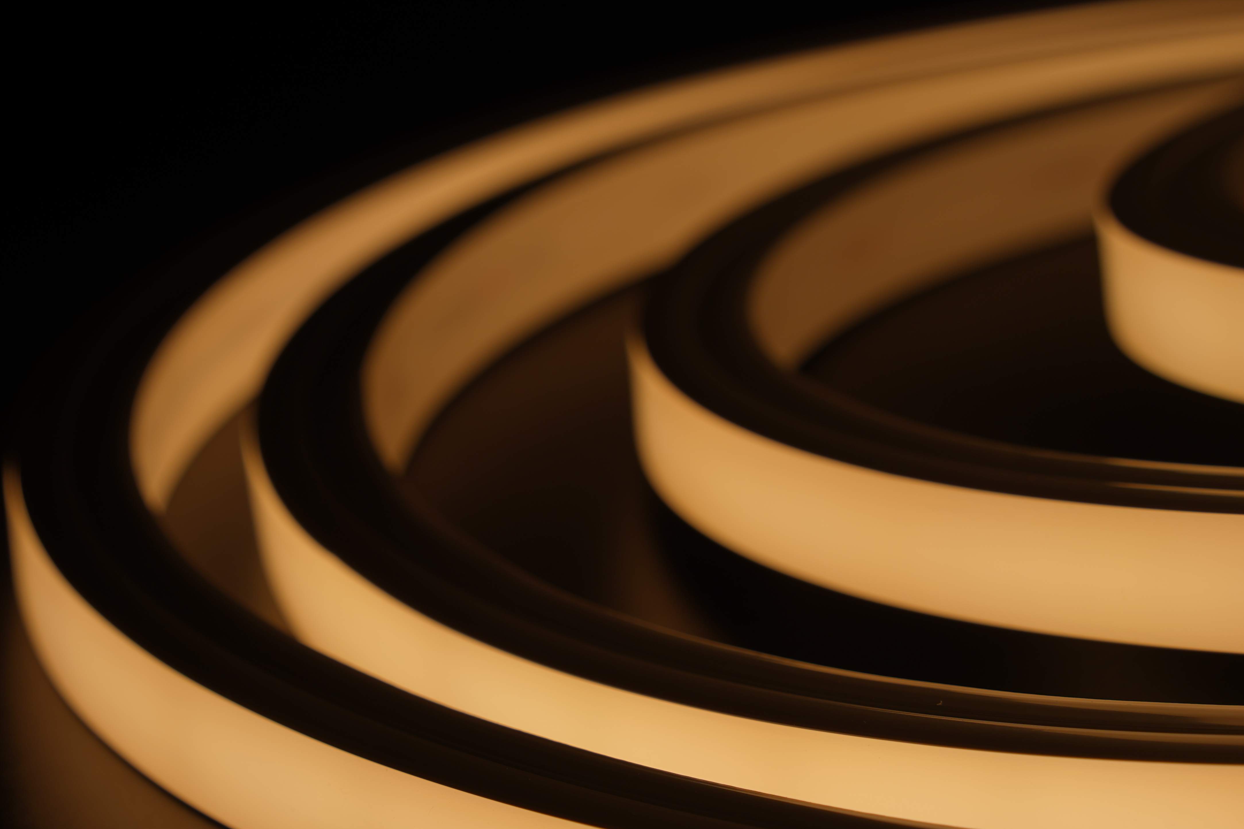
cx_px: 499
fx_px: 4941
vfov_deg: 9.6
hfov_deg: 14.3
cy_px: 527
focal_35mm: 143
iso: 50
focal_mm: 103
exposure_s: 1/250
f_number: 8
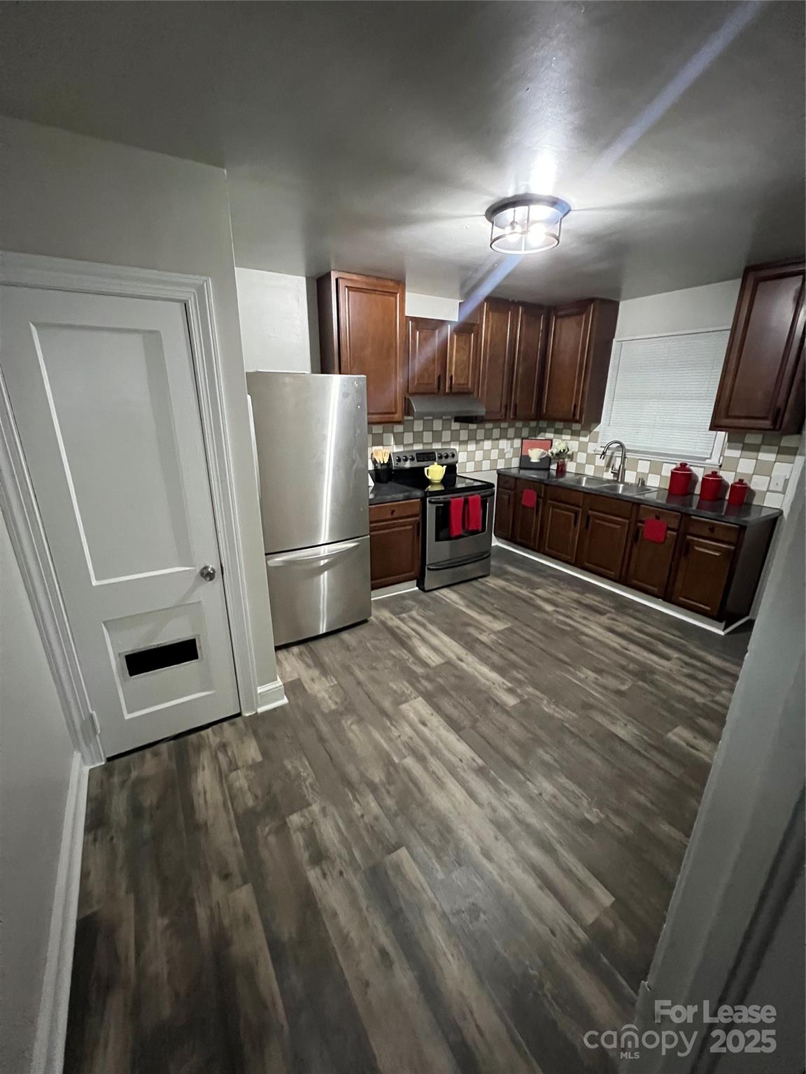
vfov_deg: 106.2
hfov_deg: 89.9
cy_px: 537
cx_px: 403
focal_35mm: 13
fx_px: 404
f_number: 1.8
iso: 1250
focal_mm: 1.57
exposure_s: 1/40
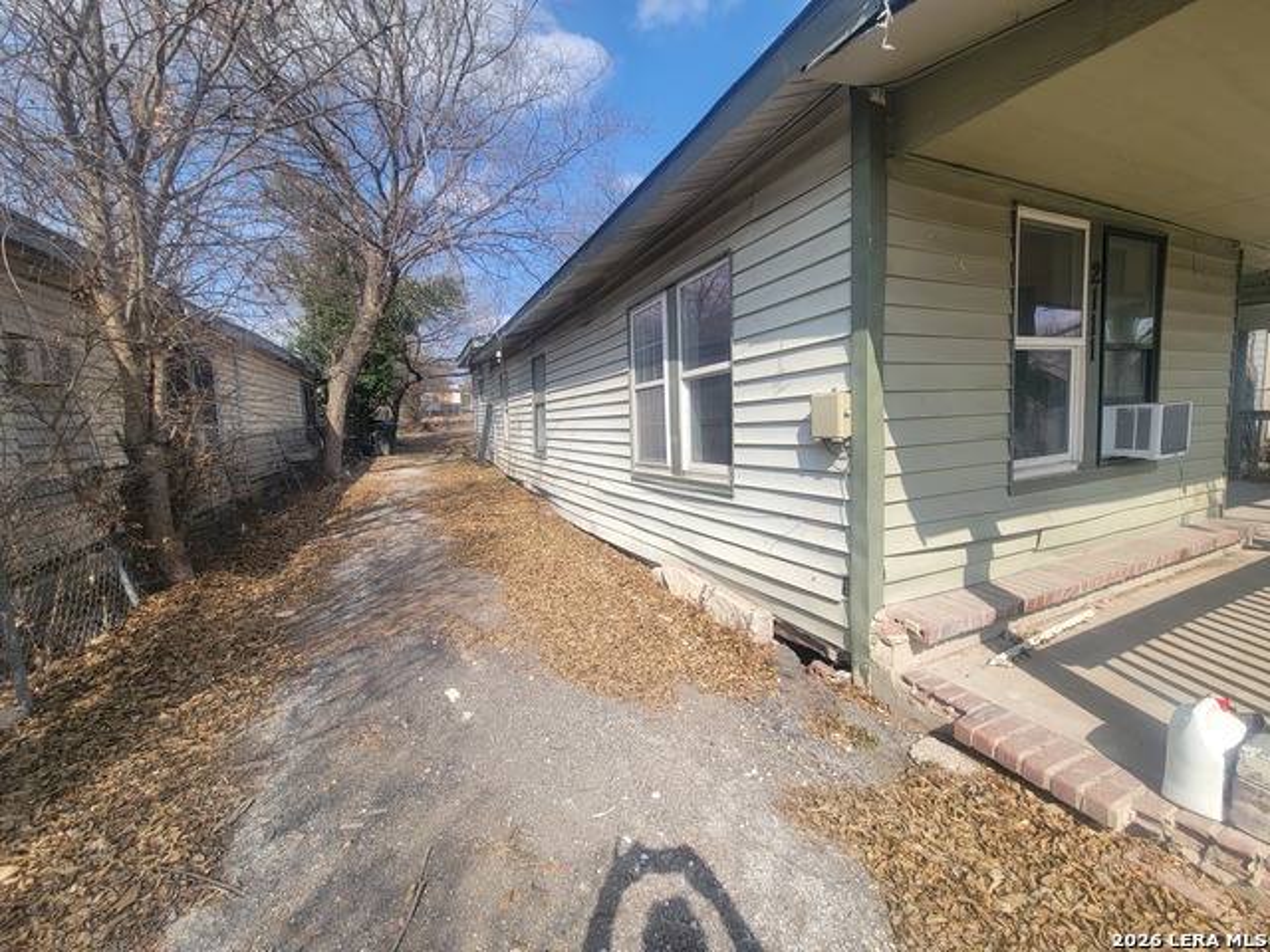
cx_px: 635
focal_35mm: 13
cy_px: 476
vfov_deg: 89.9
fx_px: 477
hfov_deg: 106.2
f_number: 2.2
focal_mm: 2.2
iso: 50
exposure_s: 1/1182
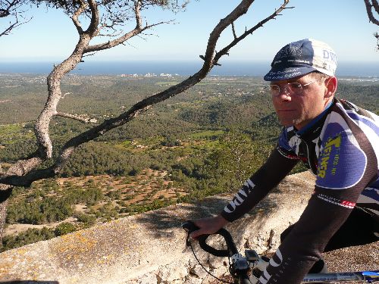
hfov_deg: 63.4
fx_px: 307
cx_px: 190
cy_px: 142
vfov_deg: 49.7
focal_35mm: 28
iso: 100
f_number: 3.3
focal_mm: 4.6
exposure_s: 1/640
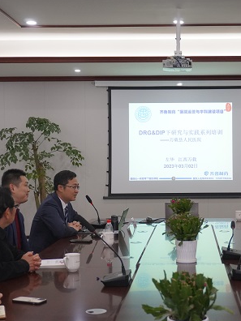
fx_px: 629
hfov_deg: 21.6
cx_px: 169
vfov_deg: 28.7
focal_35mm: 68
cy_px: 160
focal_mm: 31
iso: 2000
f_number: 5
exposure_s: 1/160
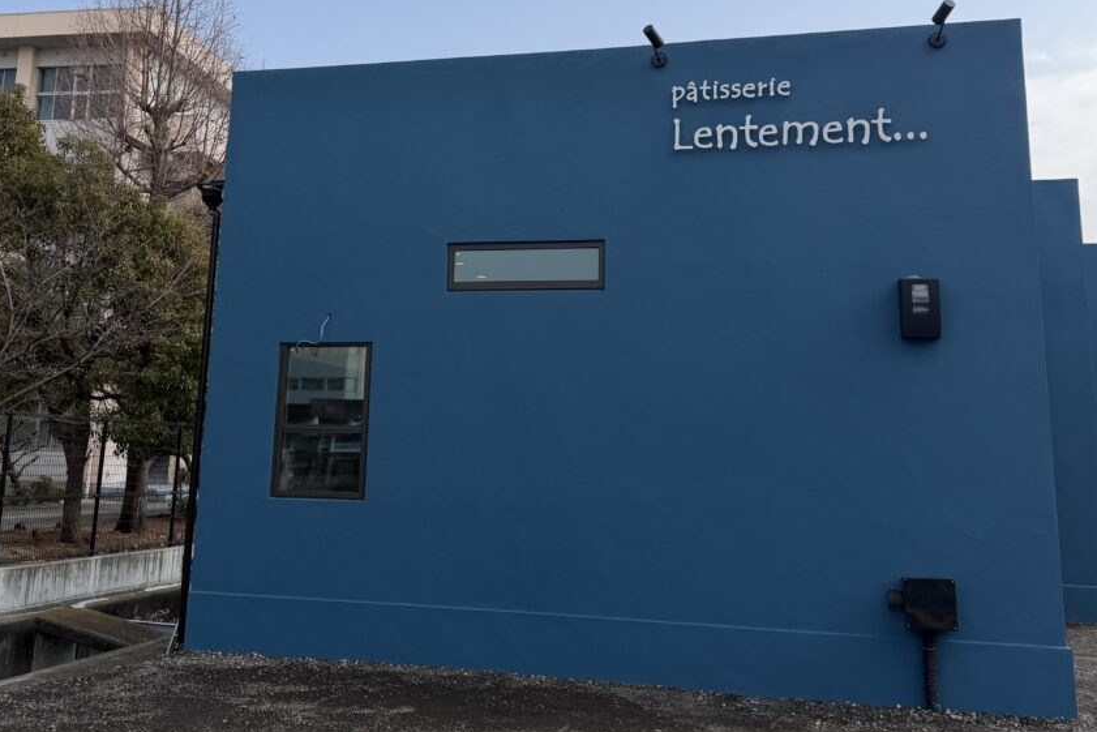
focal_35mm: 38
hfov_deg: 50.5
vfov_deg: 34.5
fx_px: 1158
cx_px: 473
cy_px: 205
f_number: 1.78
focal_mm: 6.76
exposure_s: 1/5714
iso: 80
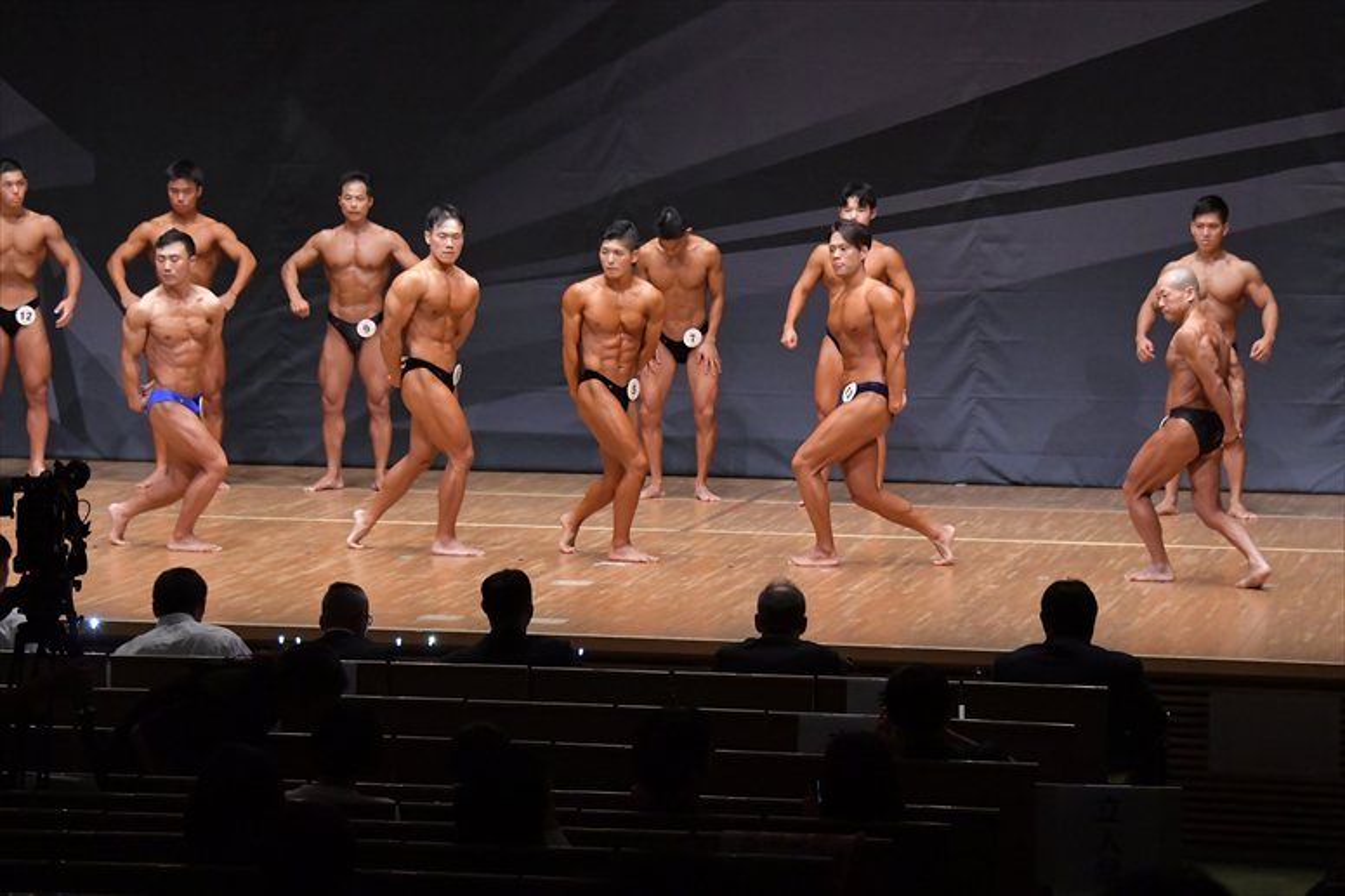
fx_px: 5041
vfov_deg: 10.2
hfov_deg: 15.2
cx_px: 672
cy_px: 448
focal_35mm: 135
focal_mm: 90
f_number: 5.6
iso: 6400
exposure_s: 1/400
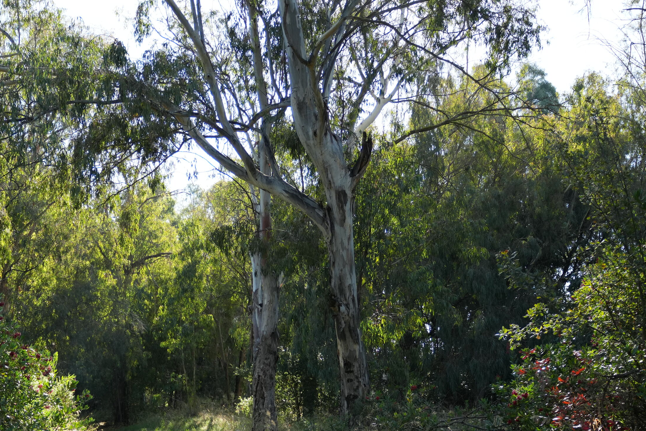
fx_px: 987
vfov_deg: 24.1
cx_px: 157
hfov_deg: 35.4
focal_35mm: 55
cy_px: 368
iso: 500
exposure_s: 1/640
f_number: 4
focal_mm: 28
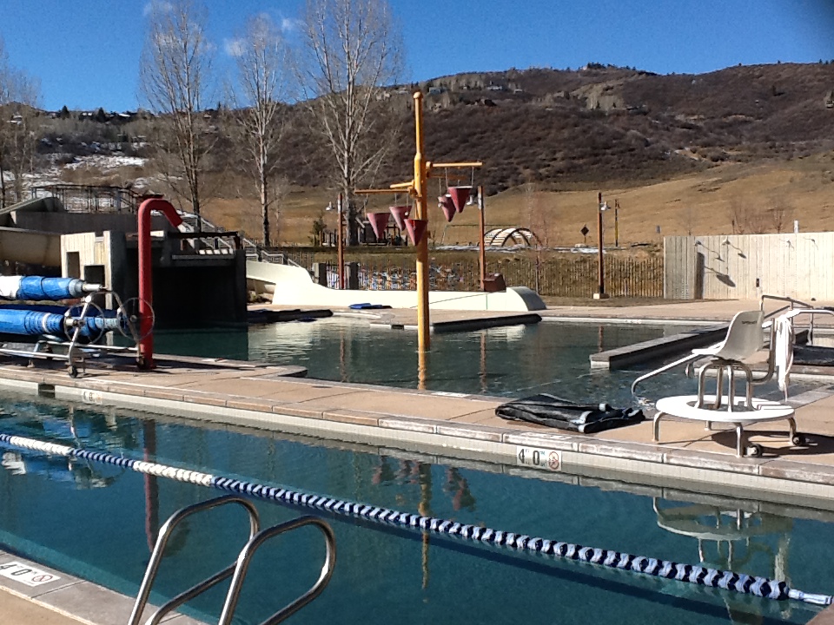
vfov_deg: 32.9
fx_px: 1060
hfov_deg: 42.9
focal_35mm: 44
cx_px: 417
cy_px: 312
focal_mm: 2.03
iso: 40
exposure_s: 1/1575
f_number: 2.4
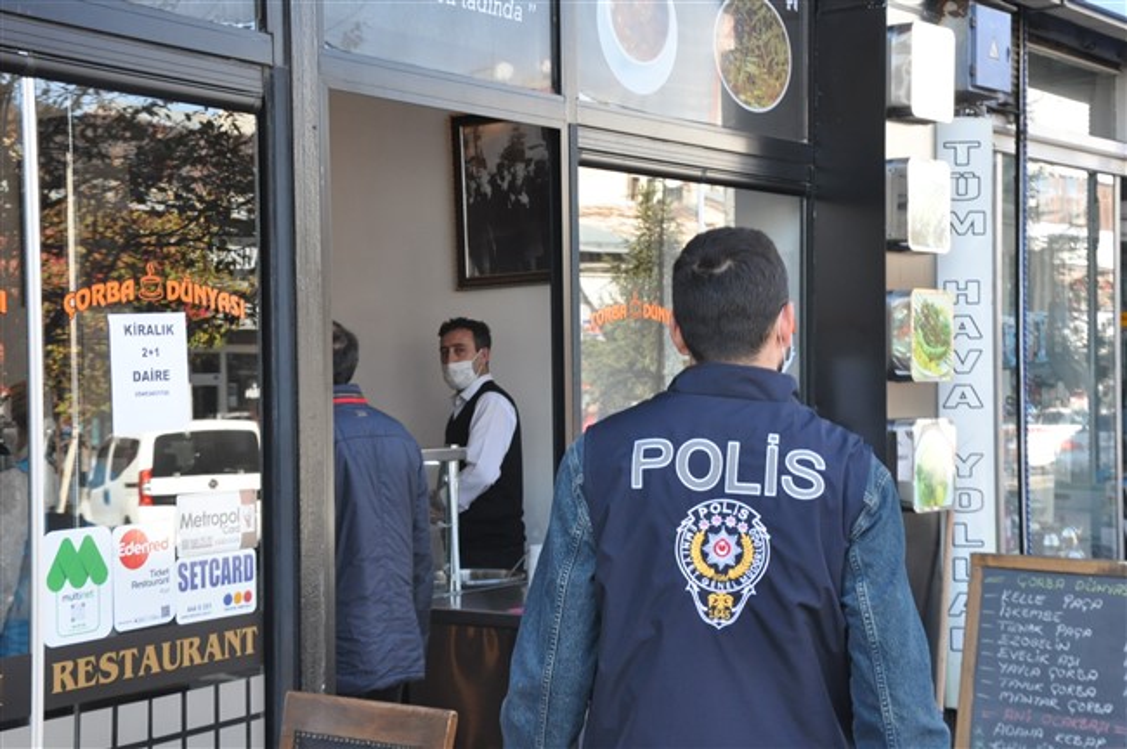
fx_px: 1876
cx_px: 564
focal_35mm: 60
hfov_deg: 33.4
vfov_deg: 22.6
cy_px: 374
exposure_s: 1/125
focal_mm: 40
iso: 1250
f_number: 11
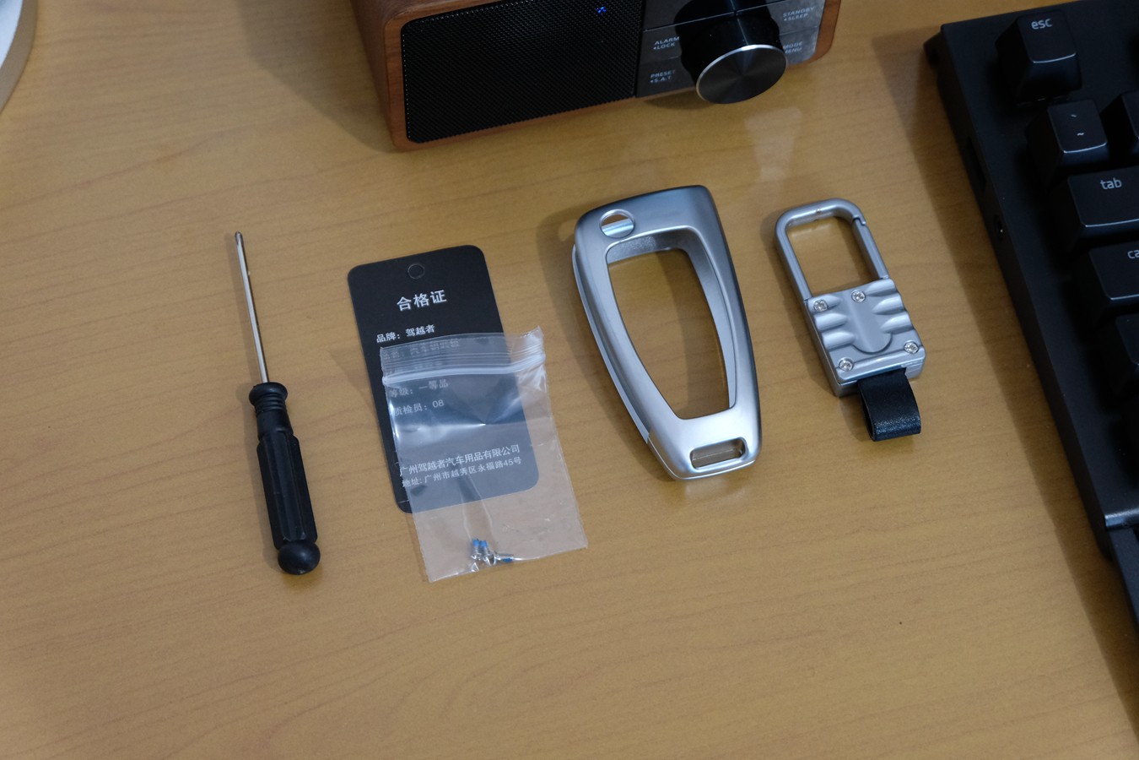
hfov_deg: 27.0
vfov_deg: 18.2
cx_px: 570
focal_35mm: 75
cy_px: 380
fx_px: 2373
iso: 2000
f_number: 5.6
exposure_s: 1/60
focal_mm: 50
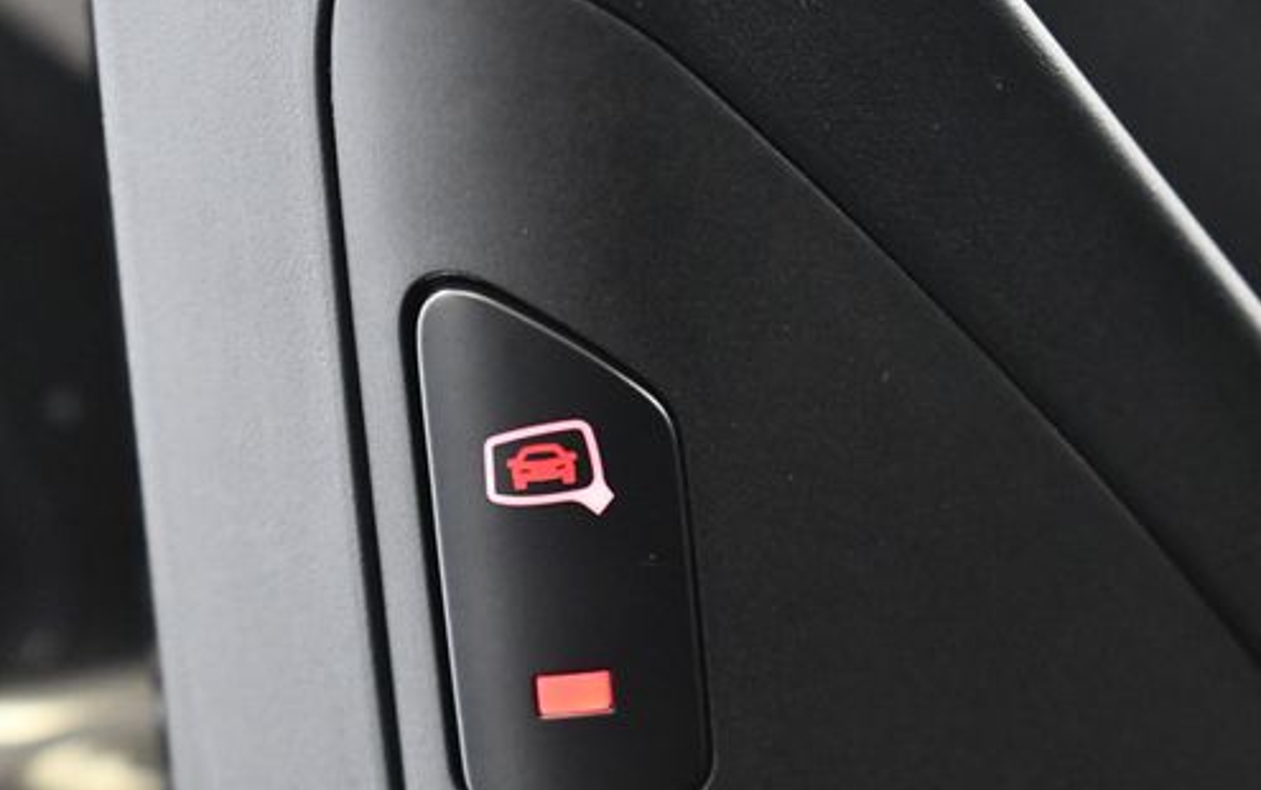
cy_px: 540
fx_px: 4986
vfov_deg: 9.0
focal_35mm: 145
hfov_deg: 14.4
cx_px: 527
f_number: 5.6
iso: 4500
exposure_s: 1/60
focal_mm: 55
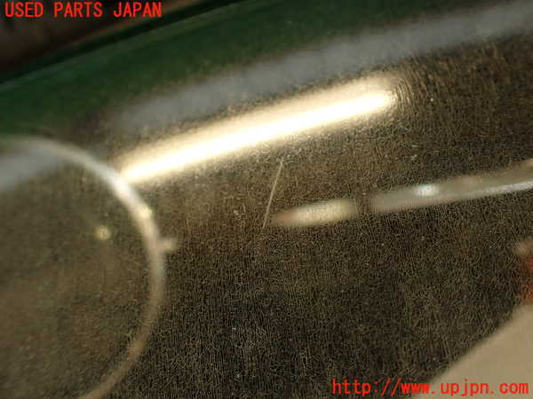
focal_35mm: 32
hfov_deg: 56.8
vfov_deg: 44.2
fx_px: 493
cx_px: 266
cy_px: 200
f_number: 2.4
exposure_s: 1/60
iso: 160
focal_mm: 5.79
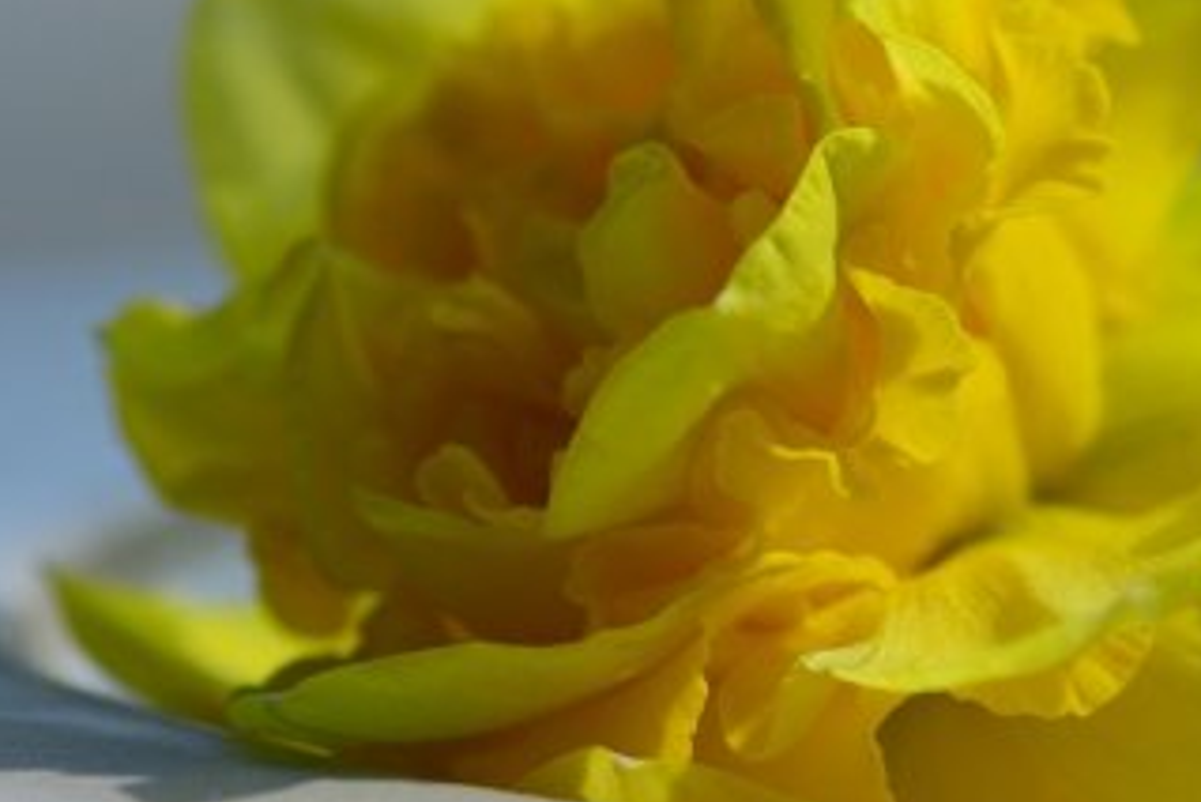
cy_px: 162
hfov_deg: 9.1
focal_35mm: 227
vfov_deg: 6.1
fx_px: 7576
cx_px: 437
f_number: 4
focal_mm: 105
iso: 200
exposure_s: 1/3200
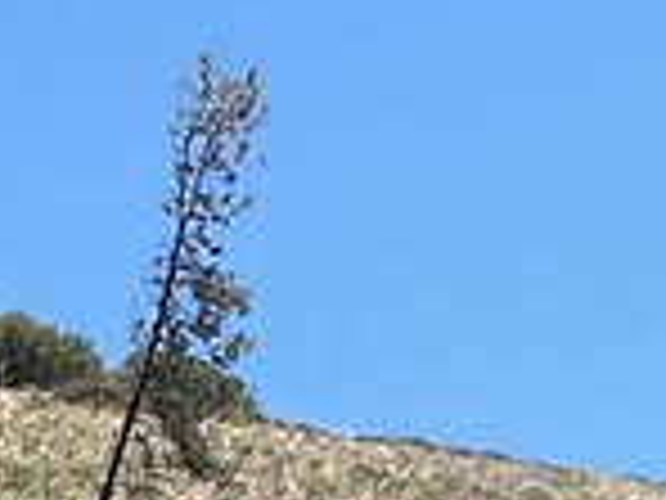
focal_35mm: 200
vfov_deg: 7.0
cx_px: -522
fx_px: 3848
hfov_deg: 9.4
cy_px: 1176
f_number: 1.8
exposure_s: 1/1534
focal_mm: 3
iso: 16
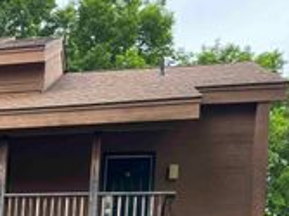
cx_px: -102
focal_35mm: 72
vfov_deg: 18.9
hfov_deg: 23.4
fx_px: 601
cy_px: 279
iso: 64
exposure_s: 1/147
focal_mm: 6.76
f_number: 1.78
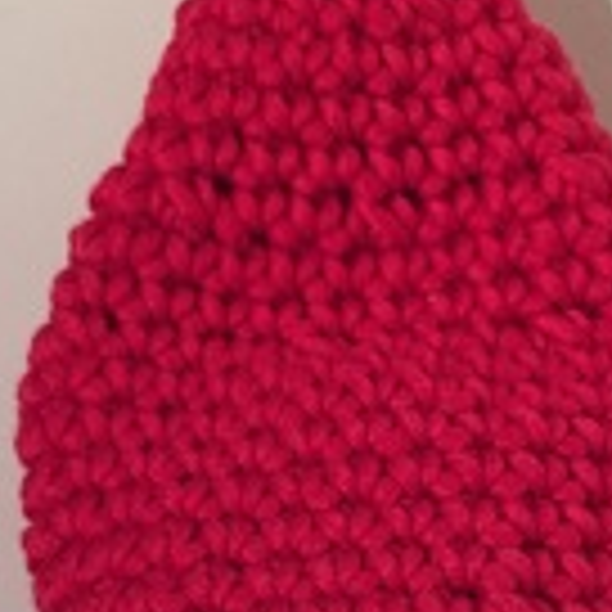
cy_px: 558
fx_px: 1760
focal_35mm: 88
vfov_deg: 19.3
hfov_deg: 19.6
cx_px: 418
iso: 250
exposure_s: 1/33
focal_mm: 4.15
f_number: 2.2
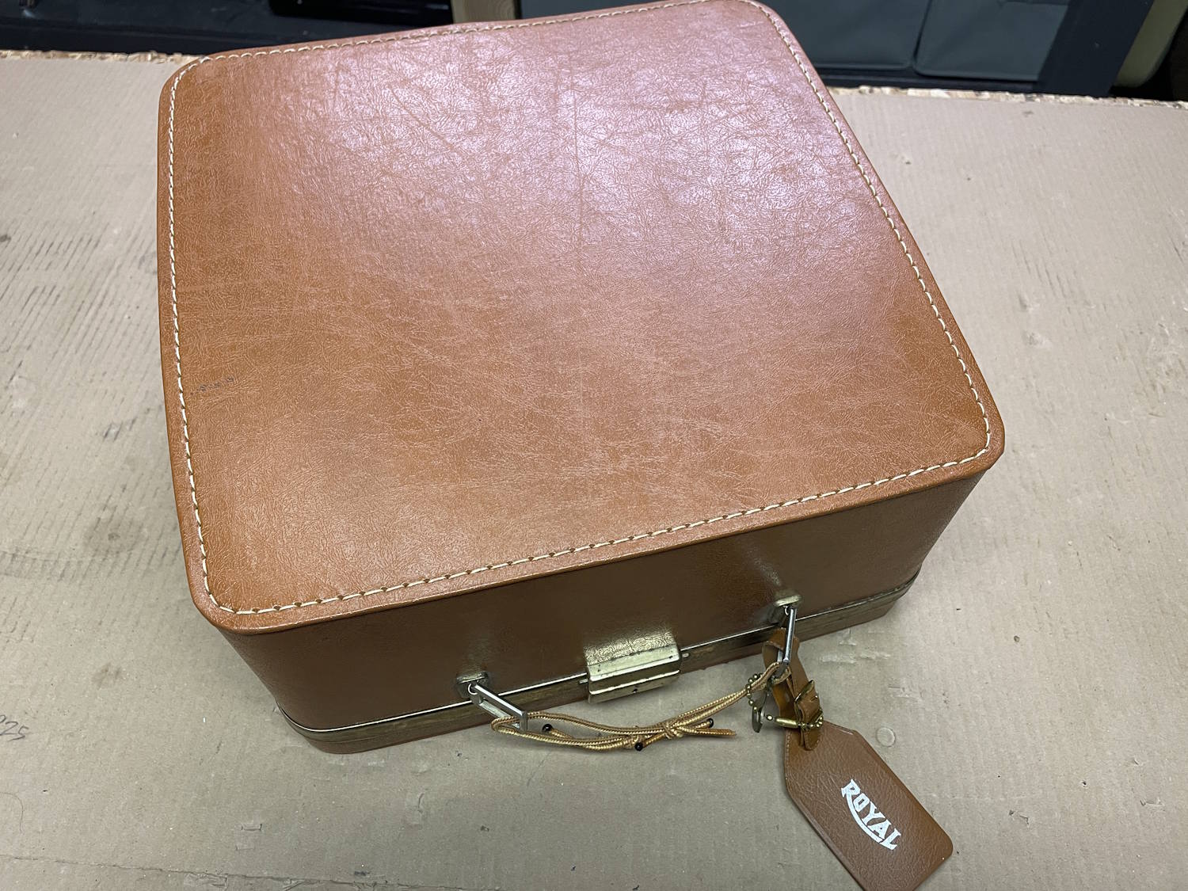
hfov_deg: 67.3
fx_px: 892
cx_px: 594
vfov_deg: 53.1
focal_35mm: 26
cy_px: 446
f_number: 1.6
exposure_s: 1/60
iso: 125
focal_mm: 4.2
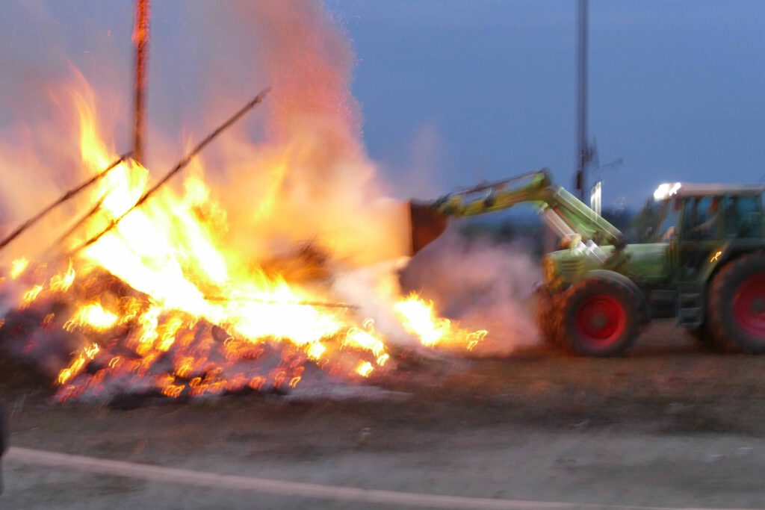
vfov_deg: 19.7
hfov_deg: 29.2
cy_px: 255
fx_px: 1466
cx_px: 382
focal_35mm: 69
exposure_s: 1/6
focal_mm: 24.99
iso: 800
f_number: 5
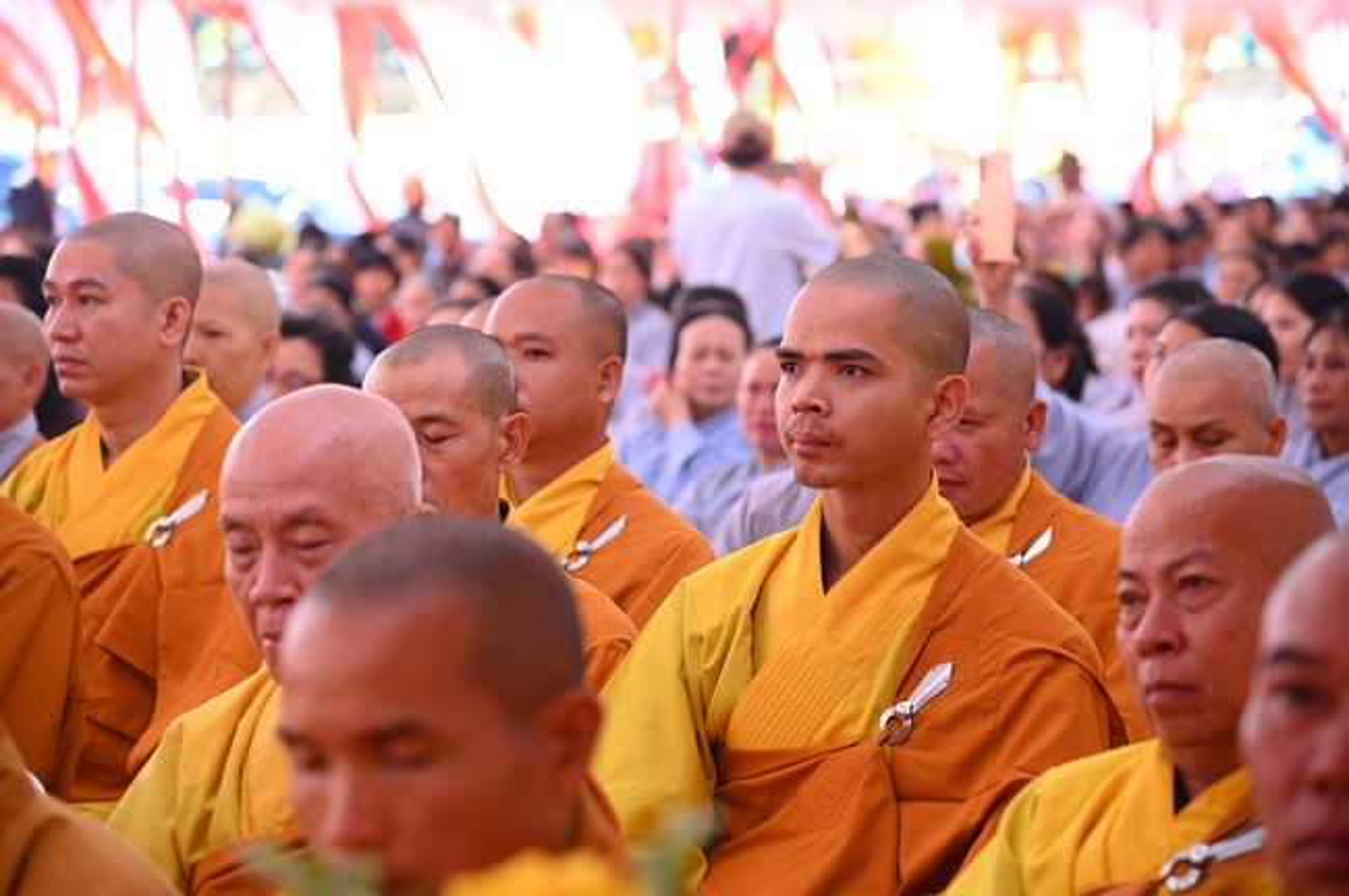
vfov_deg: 11.4
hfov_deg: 17.1
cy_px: 448
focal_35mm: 120
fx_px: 4492
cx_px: 674
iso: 1250
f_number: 4.5
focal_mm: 120
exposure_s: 1/250
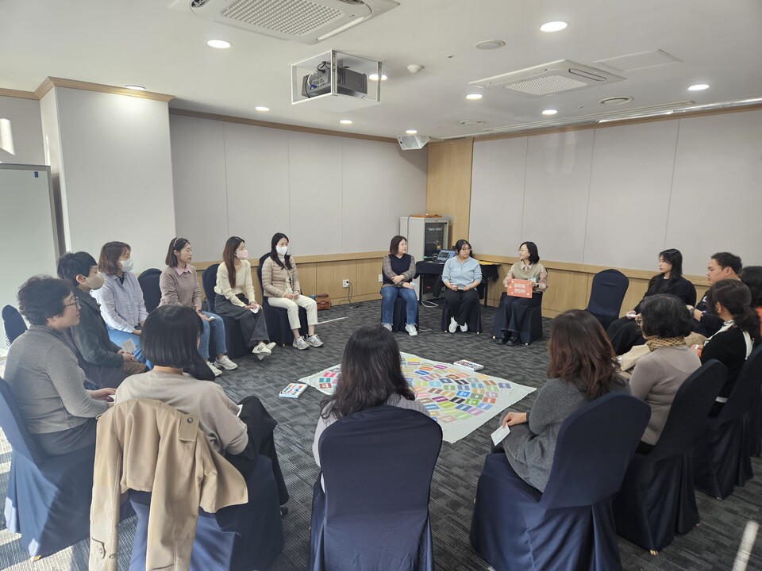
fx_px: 506
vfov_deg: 58.9
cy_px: 286
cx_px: 381
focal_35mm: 23
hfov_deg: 73.9
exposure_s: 1/120
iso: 250
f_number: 1.8
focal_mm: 5.4
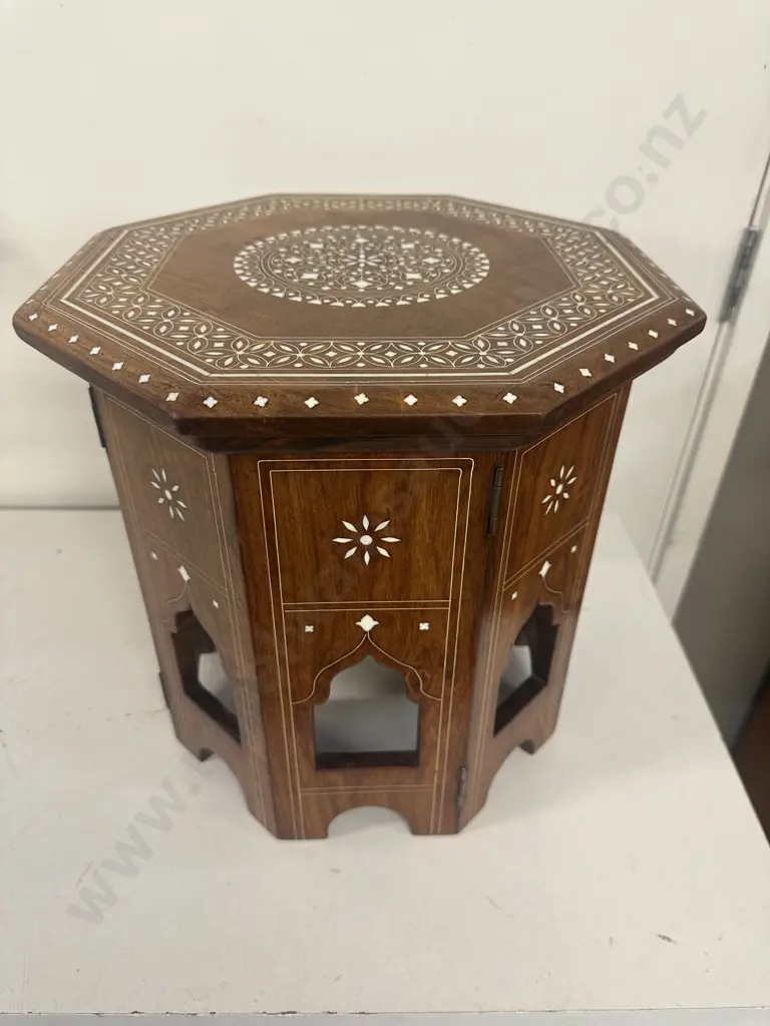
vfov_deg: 71.6
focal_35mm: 24
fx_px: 712
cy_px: 513
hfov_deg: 56.8
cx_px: 385
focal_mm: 6.86
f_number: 1.78
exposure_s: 1/50
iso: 125
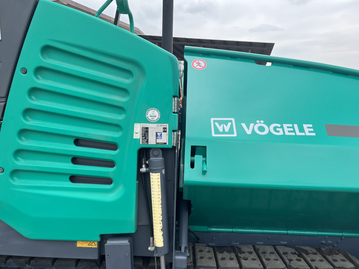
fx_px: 270
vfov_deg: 53.1
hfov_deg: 67.3
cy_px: 134
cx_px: 180
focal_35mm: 26
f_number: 1.5
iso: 50
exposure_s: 1/1183
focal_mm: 5.7
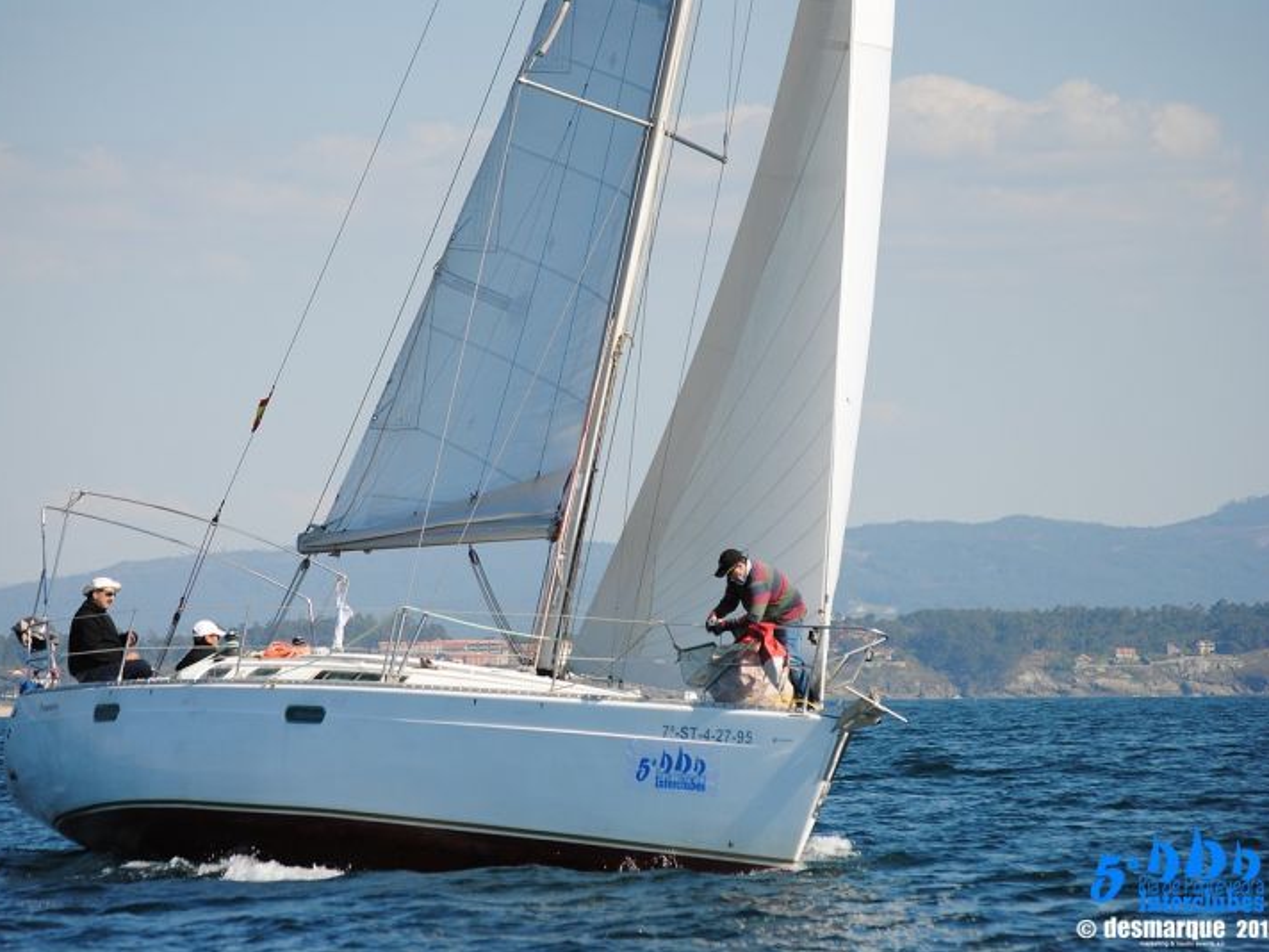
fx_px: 7149
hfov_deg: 10.1
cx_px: 577
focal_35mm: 195
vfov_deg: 7.6
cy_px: 477
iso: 100
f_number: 5.6
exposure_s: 1/500
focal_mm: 120
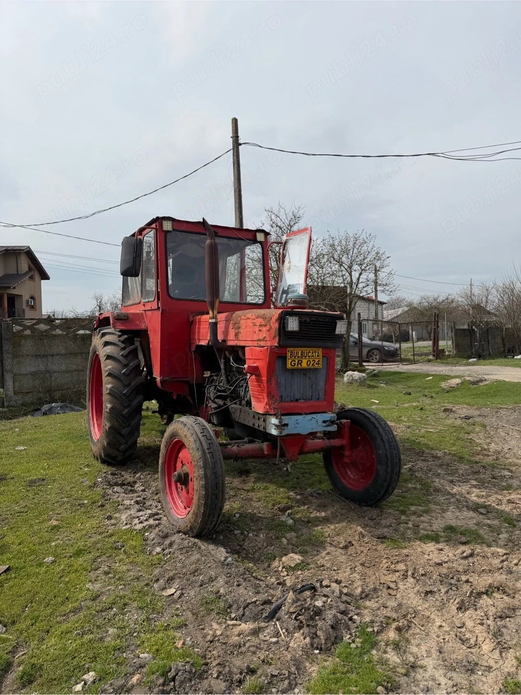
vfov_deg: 71.6
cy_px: 348
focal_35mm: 24
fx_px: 482
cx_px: 260
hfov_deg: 56.8
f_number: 1.78
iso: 80
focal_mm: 6.76
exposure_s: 1/8130
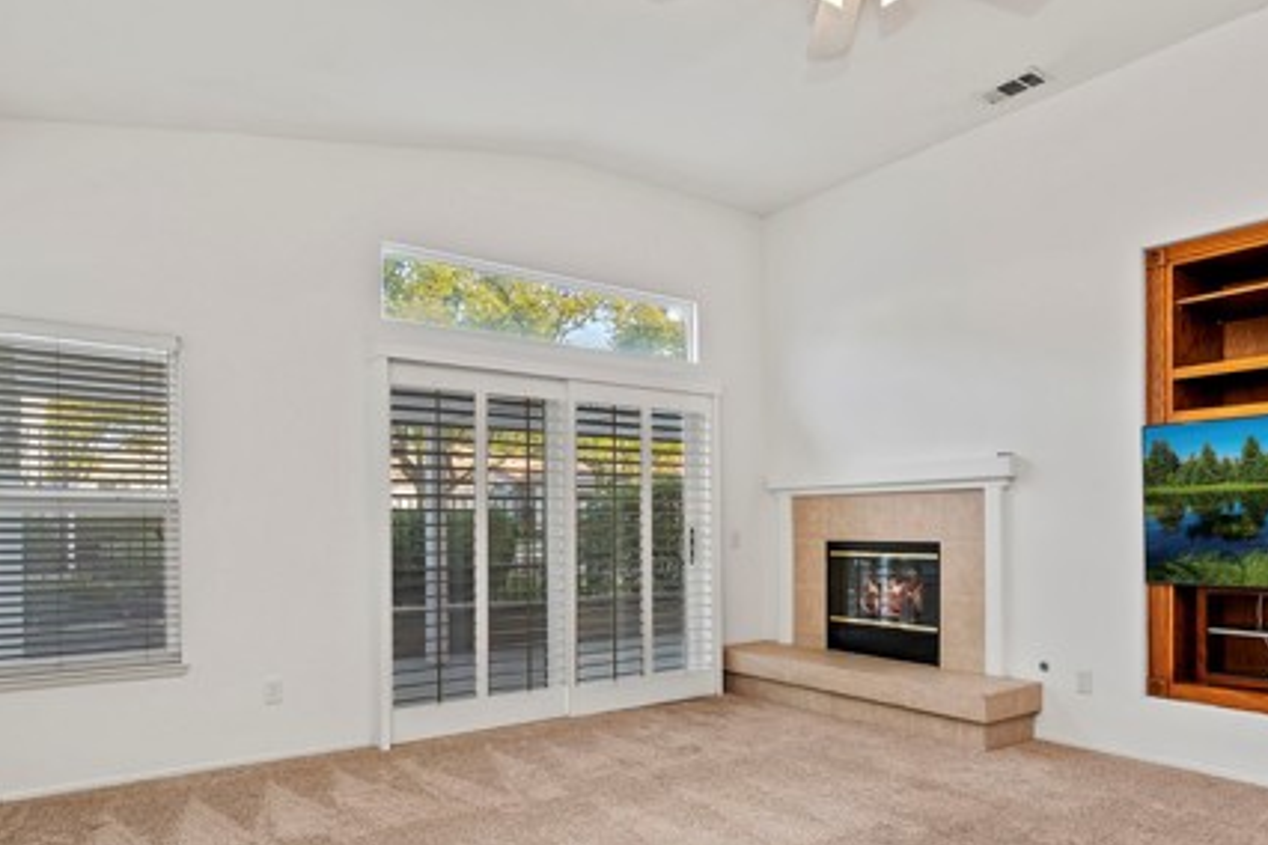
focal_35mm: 24
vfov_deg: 52.5
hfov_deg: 73.4
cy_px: 536
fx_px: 845
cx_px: 711
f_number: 10
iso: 500
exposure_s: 1/25
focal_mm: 16
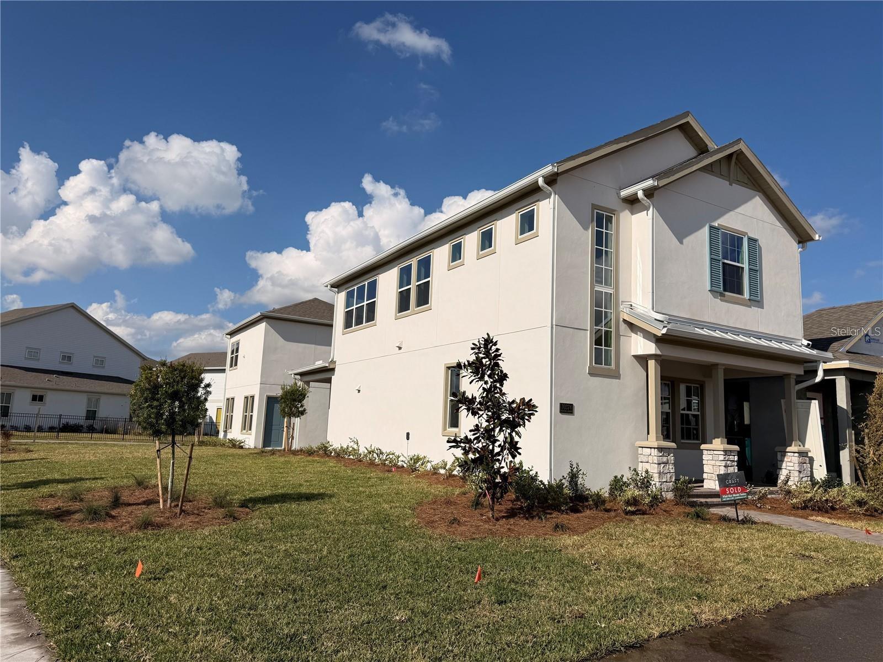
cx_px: 442
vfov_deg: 56.8
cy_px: 331
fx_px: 612
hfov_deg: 71.6
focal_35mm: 24
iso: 80
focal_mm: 6.76
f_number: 1.78
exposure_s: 1/11905
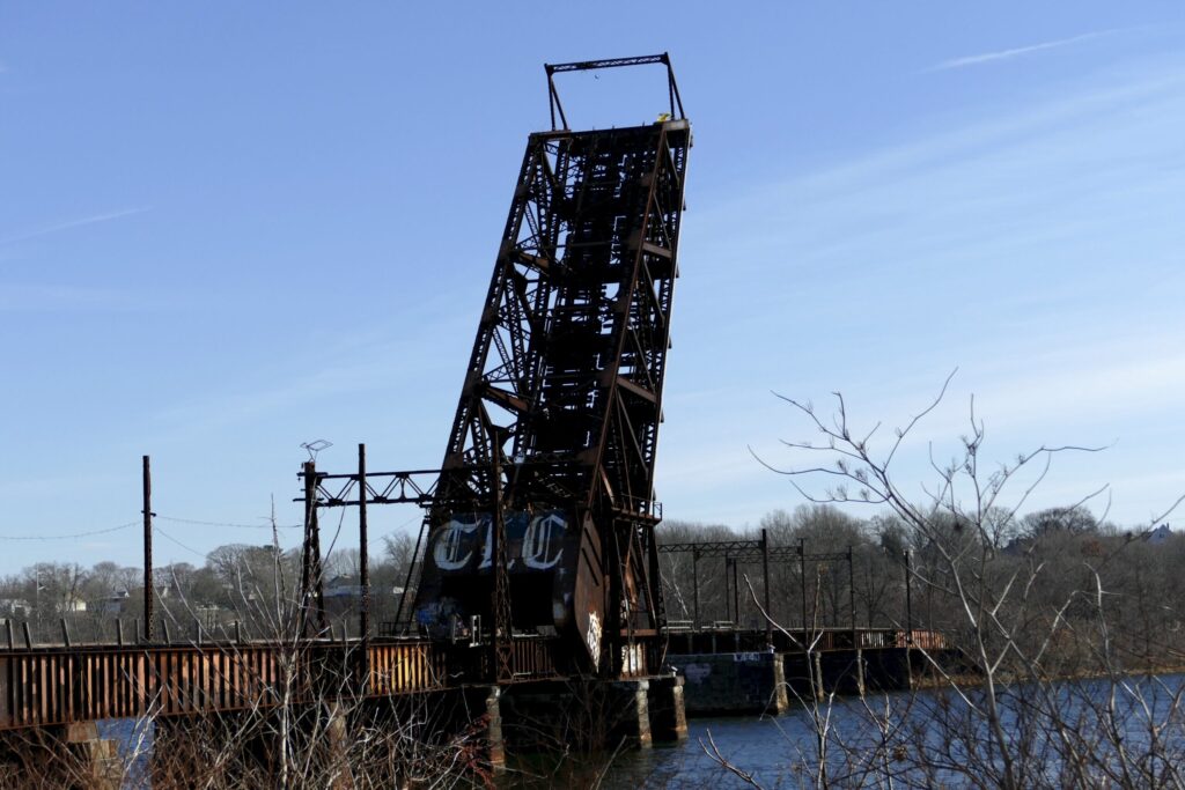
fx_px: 2337
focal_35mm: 71
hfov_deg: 28.4
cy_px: 395
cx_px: 592
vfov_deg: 19.2
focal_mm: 25.96
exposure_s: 1/2000
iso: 125
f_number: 3.7
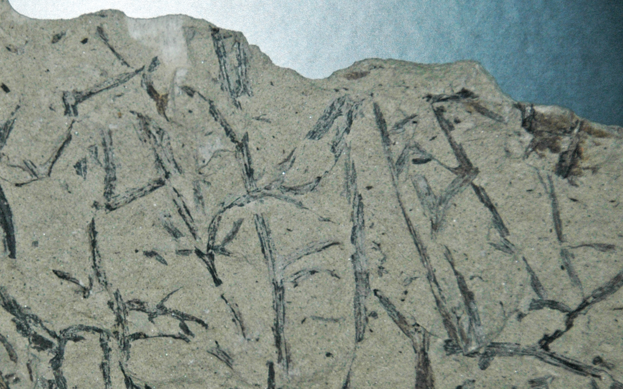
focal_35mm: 270
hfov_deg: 7.8
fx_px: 4584
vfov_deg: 4.9
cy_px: 264
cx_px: 166
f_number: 5.6
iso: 400
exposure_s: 1/60
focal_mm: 112
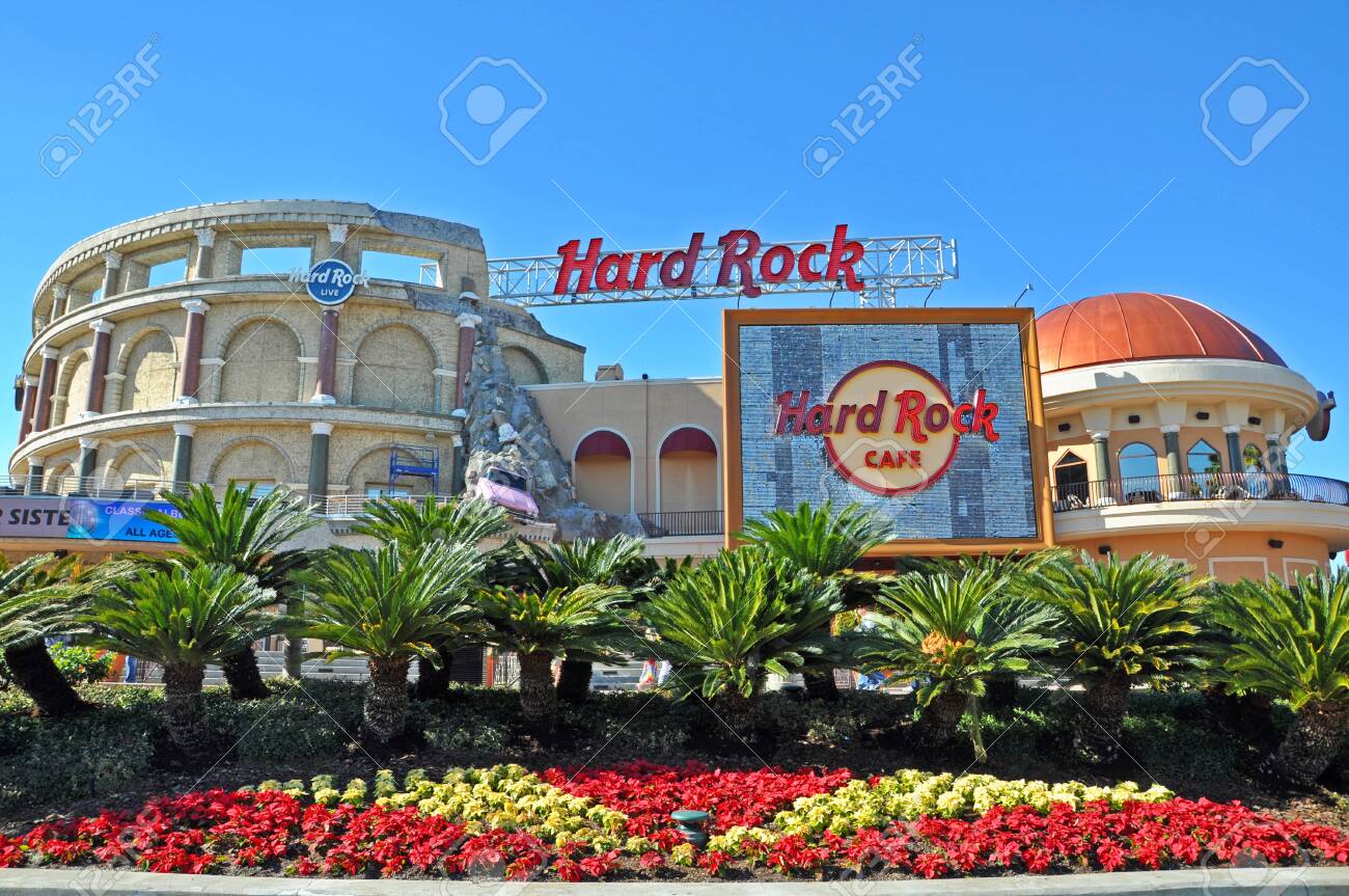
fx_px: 1010
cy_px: 448
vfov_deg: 47.8
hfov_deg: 67.5
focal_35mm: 27
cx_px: 674
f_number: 7.1
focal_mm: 18
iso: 160
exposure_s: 1/400
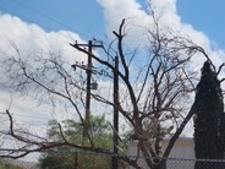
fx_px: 520
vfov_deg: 17.6
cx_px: 371
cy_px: 198
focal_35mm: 80
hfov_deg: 19.8
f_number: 1.8
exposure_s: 1/2145
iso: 12
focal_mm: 6.4
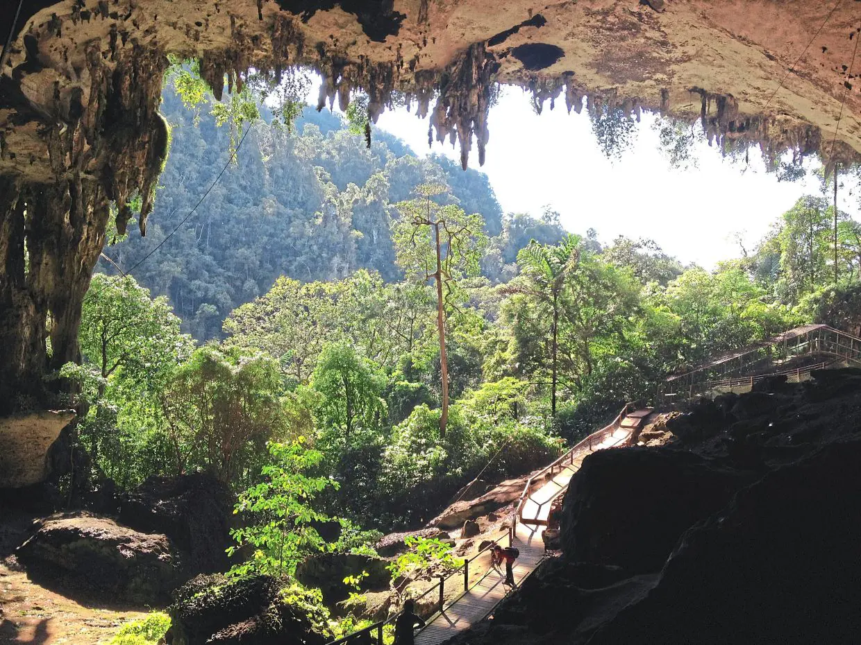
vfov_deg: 40.7
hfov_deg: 52.6
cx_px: 430
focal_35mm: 35
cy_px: 322
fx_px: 871
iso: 50
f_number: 2.4
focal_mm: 4.28
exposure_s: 1/237
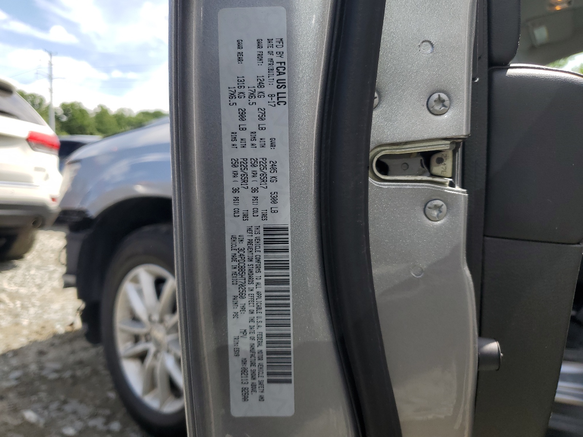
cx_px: 292
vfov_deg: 53.1
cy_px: 218
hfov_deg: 67.3
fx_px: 438
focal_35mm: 26
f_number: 1.5
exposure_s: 1/1429
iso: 50
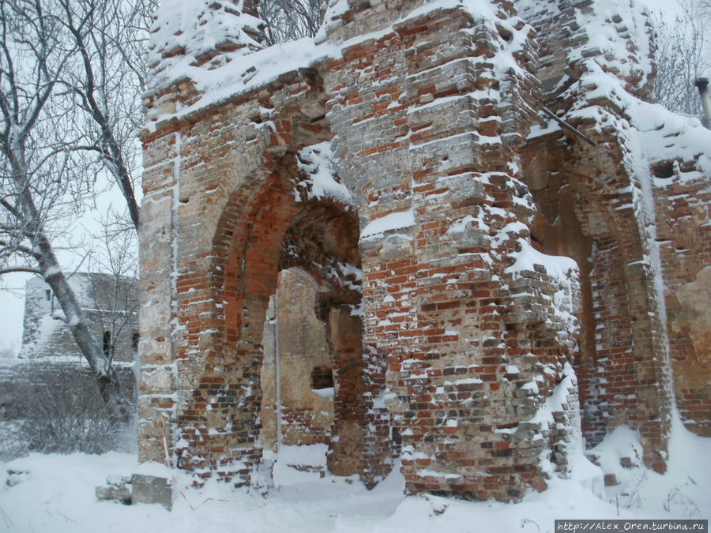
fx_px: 739
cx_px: 356
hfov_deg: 51.4
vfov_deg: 39.7
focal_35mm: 36
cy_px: 266
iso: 100
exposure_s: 1/80
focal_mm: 6.3
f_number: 3.5
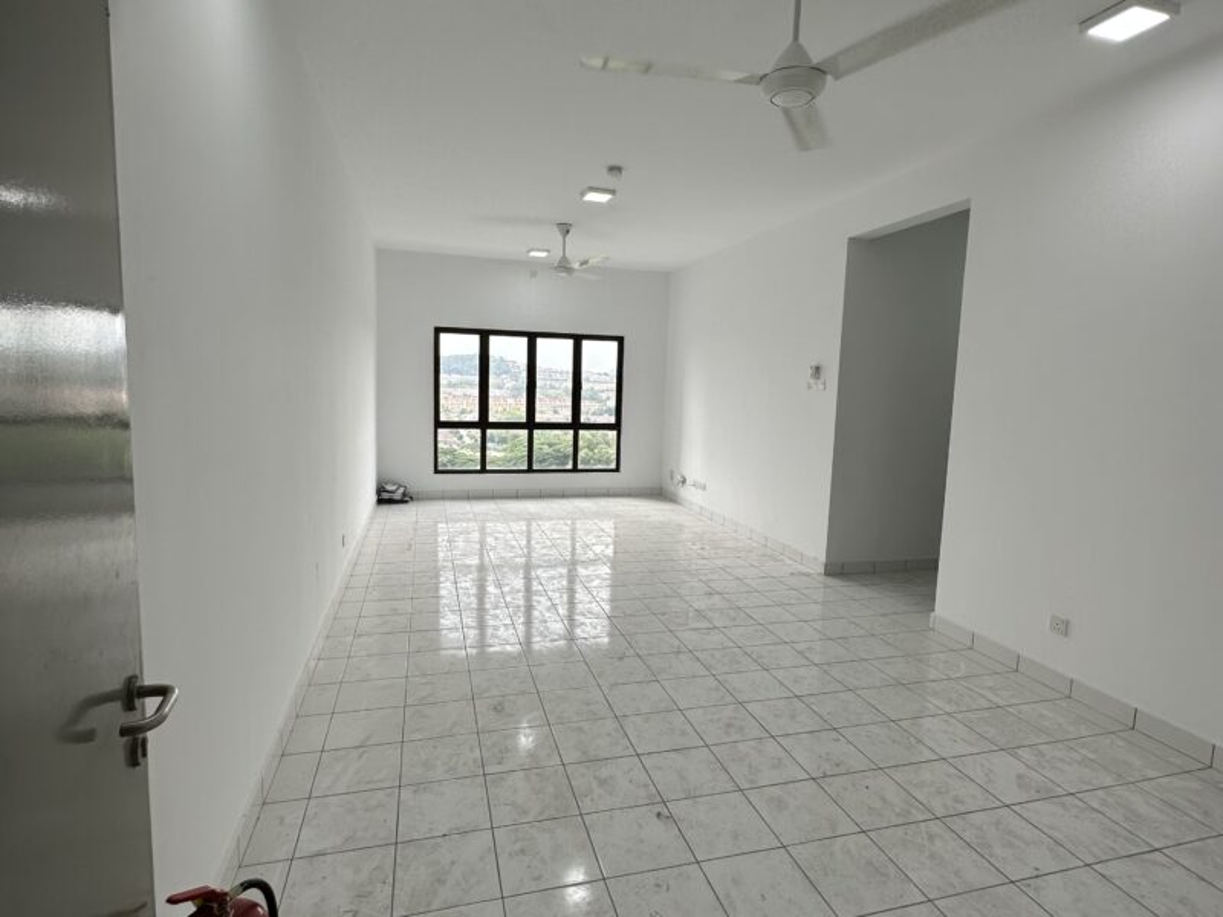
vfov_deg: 85.7
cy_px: 458
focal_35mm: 14
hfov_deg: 102.1
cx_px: 612
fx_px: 495
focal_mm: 2.22
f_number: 2.2
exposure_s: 1/301
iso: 40
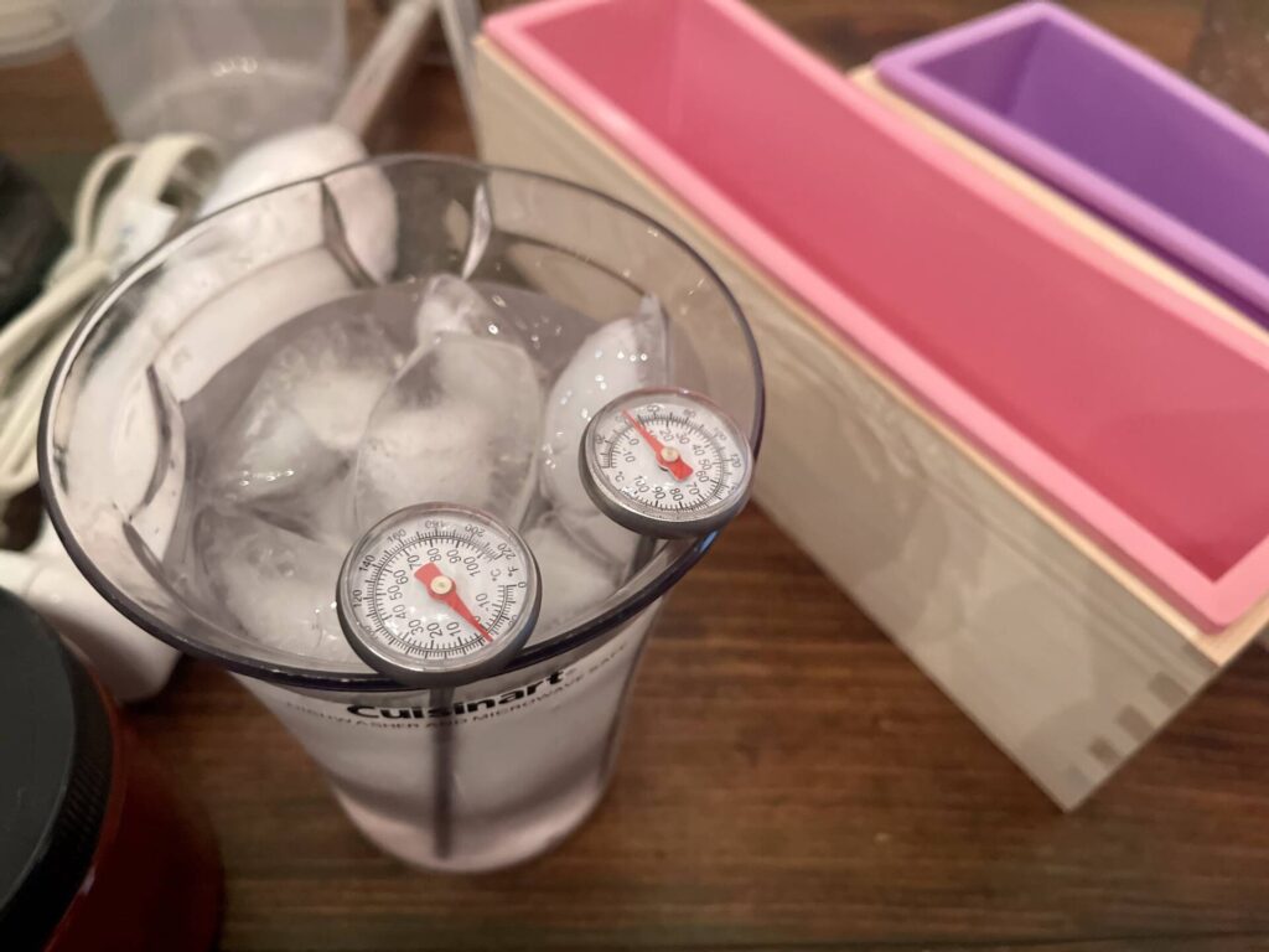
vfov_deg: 53.1
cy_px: 476
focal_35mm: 26
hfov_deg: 67.3
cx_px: 634
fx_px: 953
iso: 640
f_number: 1.6
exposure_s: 1/40
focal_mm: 5.1
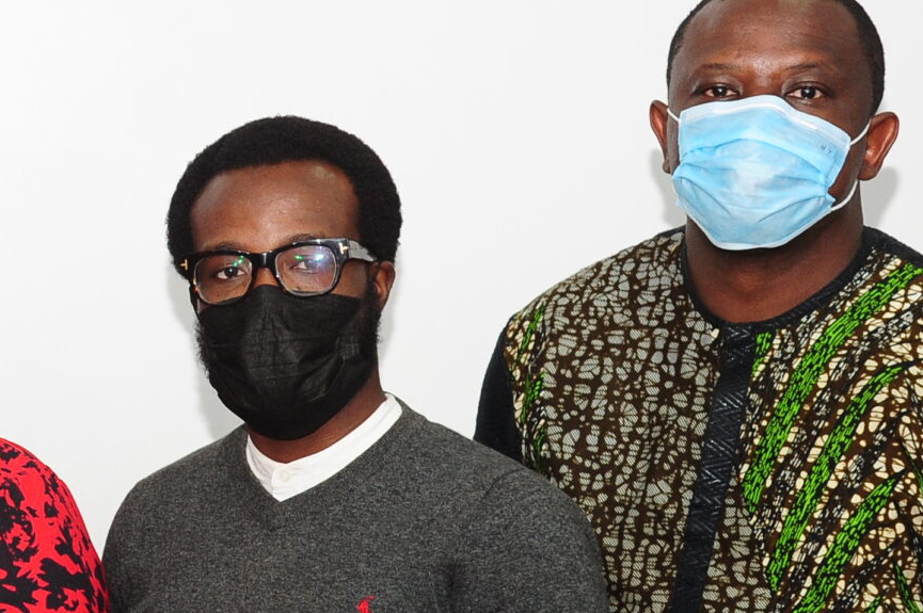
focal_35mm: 148
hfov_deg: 13.4
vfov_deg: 9.1
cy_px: 731
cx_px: -260
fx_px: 3791
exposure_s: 1/125
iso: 1000
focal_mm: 50
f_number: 4
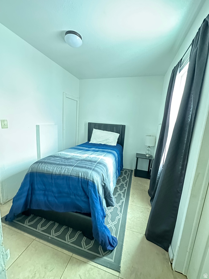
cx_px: 104
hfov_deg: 85.7
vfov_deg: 102.1
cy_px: 140
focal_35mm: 14
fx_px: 113
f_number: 2.2
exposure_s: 1/41
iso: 1600
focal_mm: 2.22
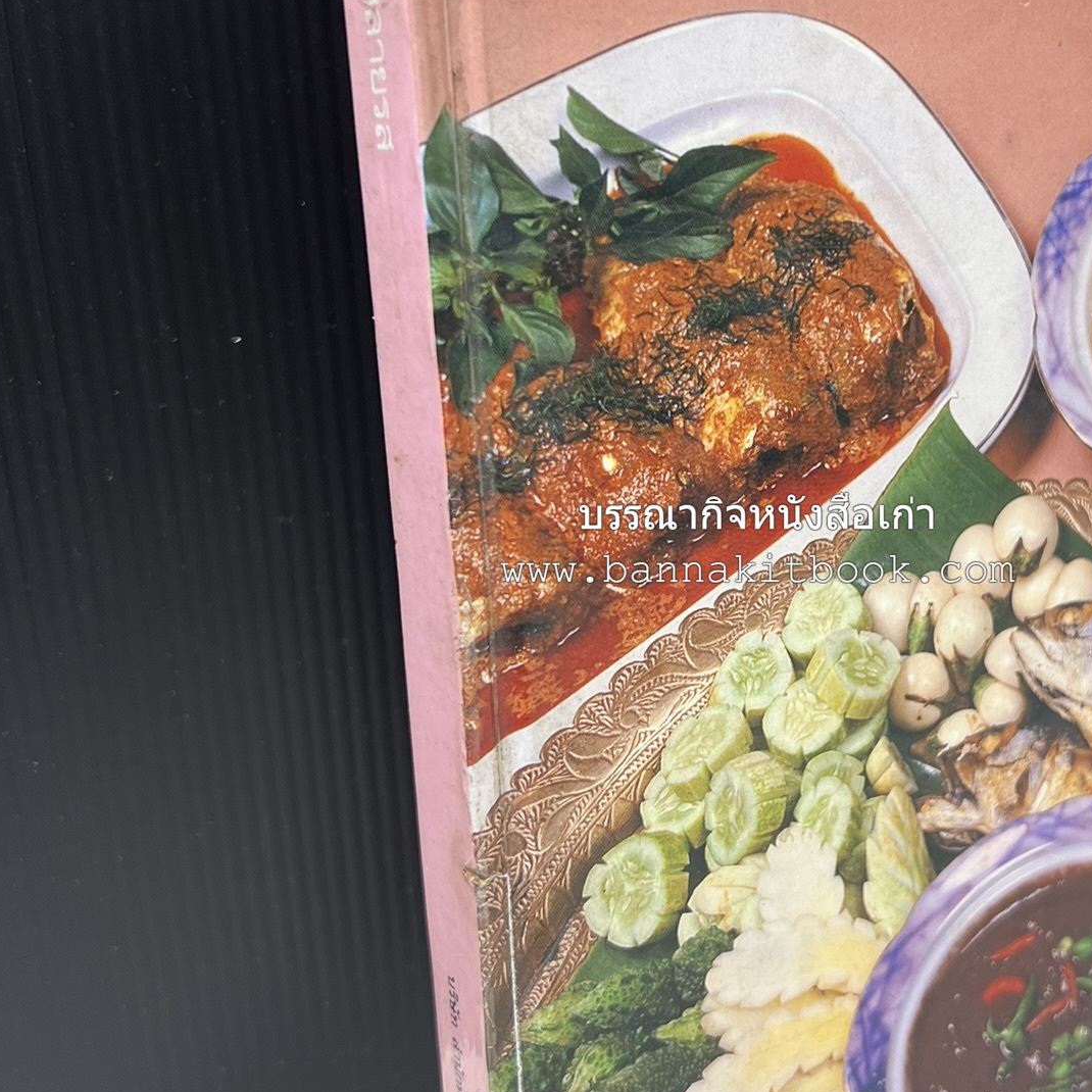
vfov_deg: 38.3
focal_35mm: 44
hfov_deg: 37.7
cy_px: 494
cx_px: 770
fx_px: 1570
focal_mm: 5.7
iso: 64
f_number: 1.5
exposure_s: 1/100
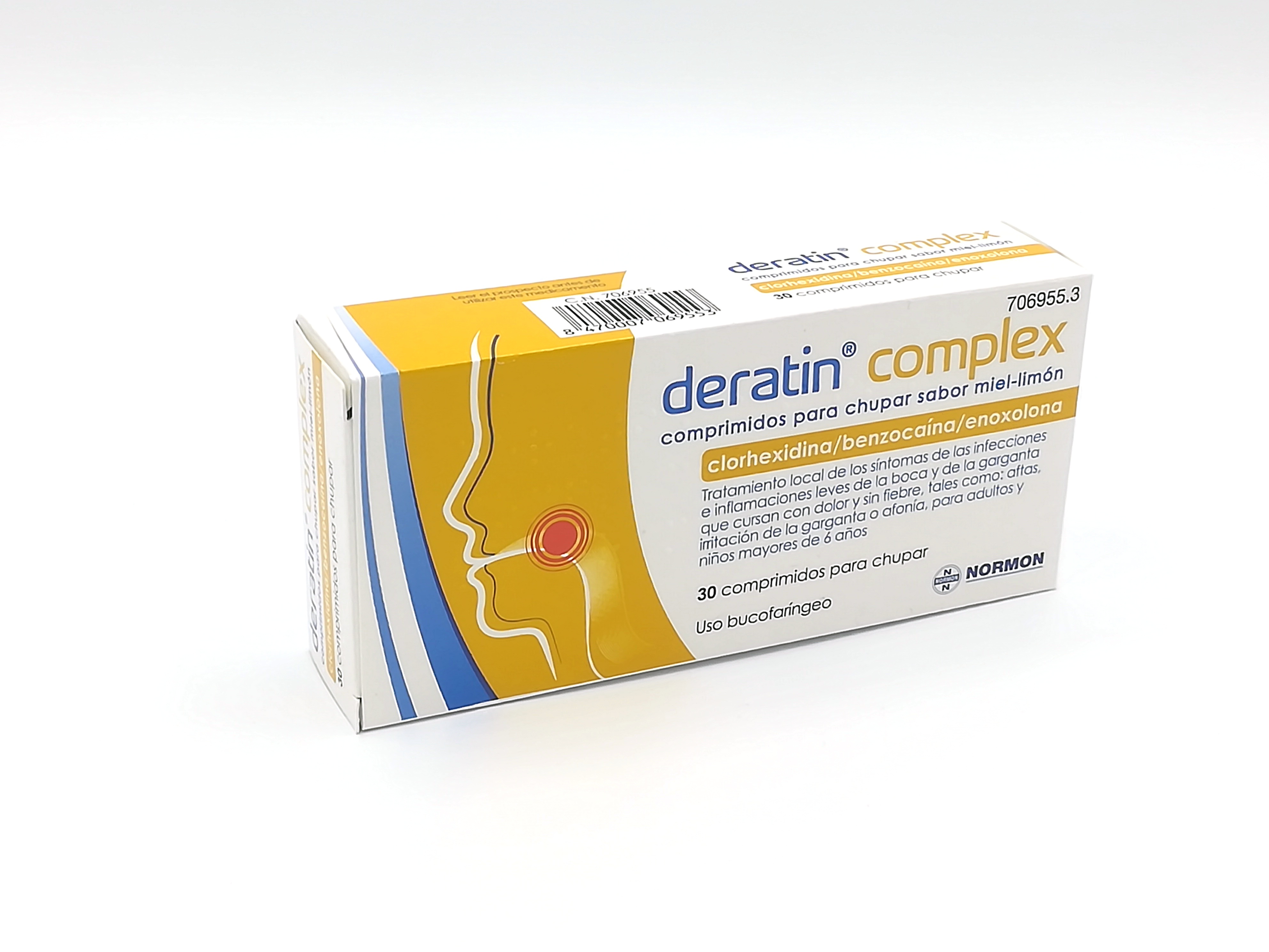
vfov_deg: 24.4
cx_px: 634
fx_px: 2200
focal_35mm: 60
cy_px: 476
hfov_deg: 32.2
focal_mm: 3.83
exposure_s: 1/391
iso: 50
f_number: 2.2
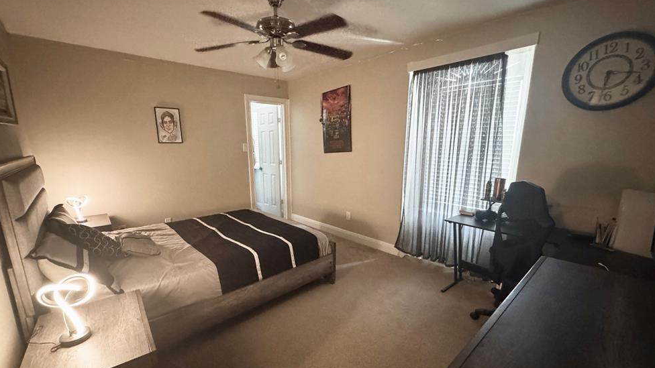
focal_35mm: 16
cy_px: 204
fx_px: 278
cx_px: 320
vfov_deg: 66.9
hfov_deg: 99.4
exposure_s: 1/30
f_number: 2.2
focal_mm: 2.22
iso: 1250
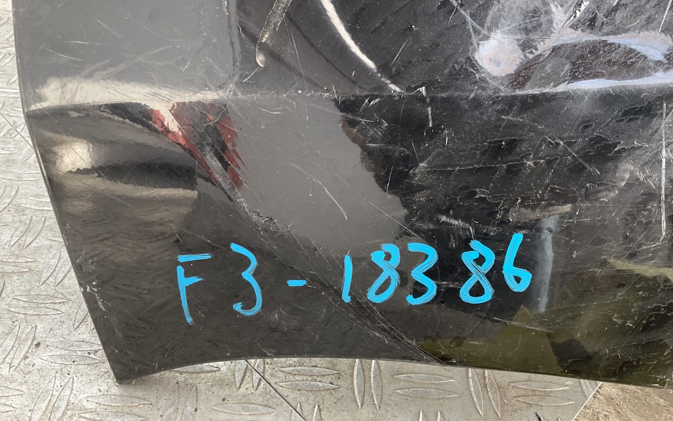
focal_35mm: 31
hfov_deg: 61.2
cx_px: 336
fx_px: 569
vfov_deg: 40.6
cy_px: 209
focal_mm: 3
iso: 40
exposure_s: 1/60
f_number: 1.8
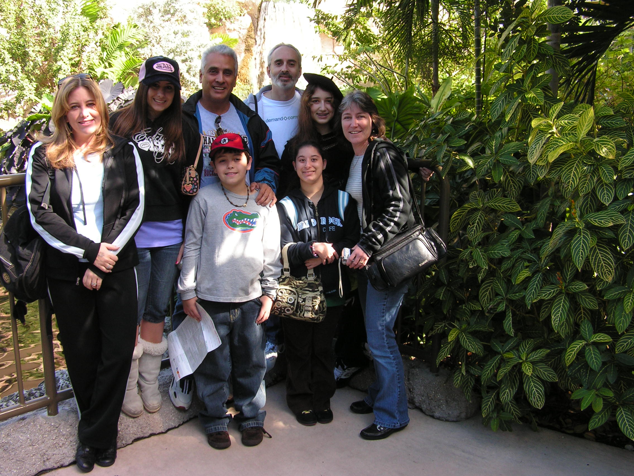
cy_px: 238
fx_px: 696
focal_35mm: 38
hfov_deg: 49.0
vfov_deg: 37.7
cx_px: 317
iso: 50
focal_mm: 6.3
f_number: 4
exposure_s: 1/60
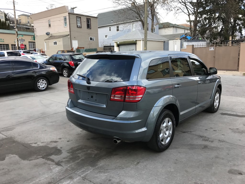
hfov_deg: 63.4
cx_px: 122
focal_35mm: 28
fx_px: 198
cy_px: 92
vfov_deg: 49.7
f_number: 1.8
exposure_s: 1/606
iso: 20
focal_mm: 3.99
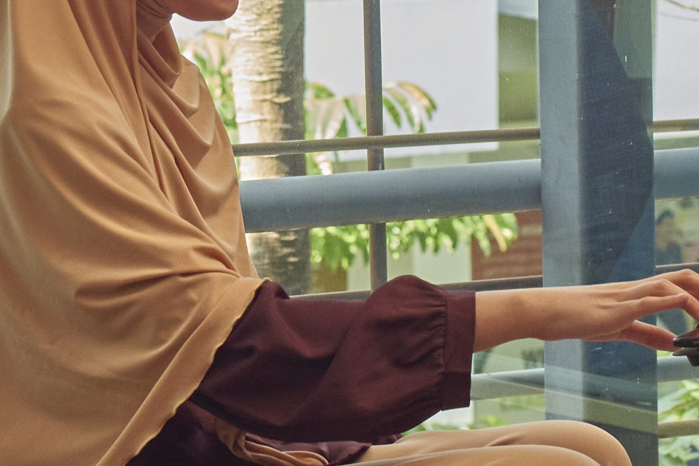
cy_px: -197
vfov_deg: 5.1
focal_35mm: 268
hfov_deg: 7.7
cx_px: 154
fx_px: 5204
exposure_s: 1/100
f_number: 5.6
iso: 1600
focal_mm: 50
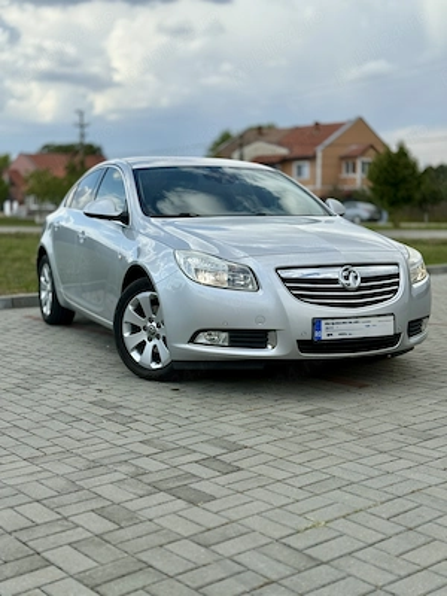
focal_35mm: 48
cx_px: 224
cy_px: 298
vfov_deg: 39.7
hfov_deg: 30.3
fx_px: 826
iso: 64
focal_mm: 6.76
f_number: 1.78
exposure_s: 1/6024
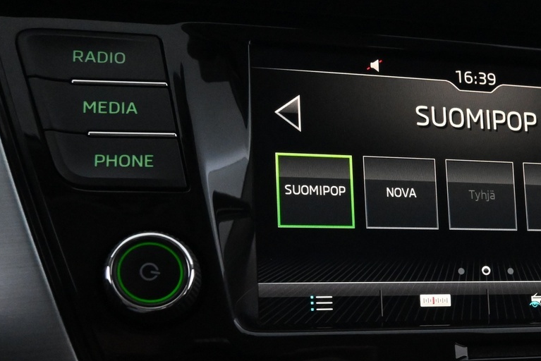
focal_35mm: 57
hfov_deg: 33.2
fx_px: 857
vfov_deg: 23.0
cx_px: 487
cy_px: 343
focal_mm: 18
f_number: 6.3
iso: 5000
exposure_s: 1/40
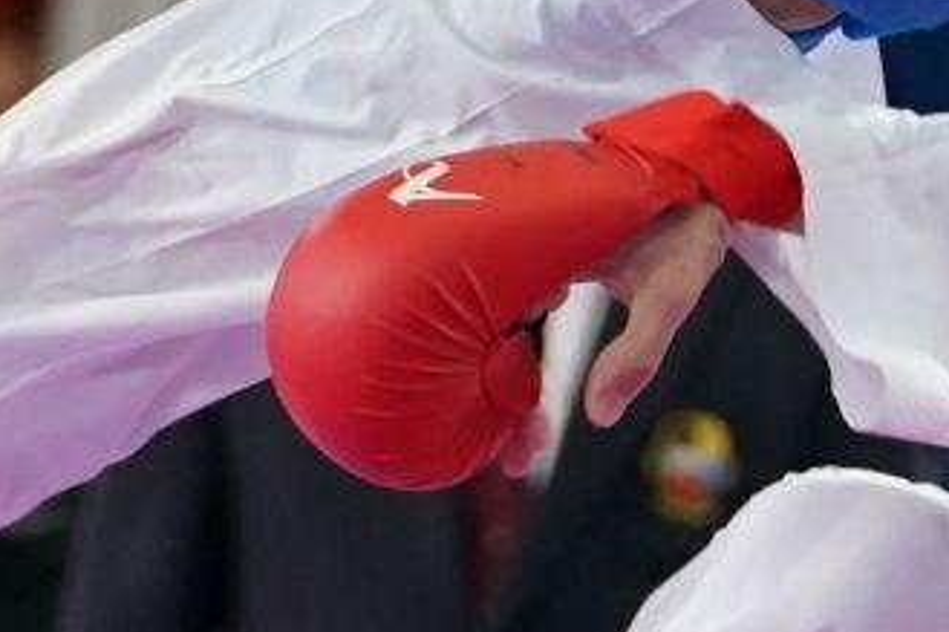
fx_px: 23791
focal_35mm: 903
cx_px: 372
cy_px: 517
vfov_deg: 1.5
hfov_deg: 2.3
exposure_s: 1/1000
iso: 2000
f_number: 2.8
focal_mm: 110
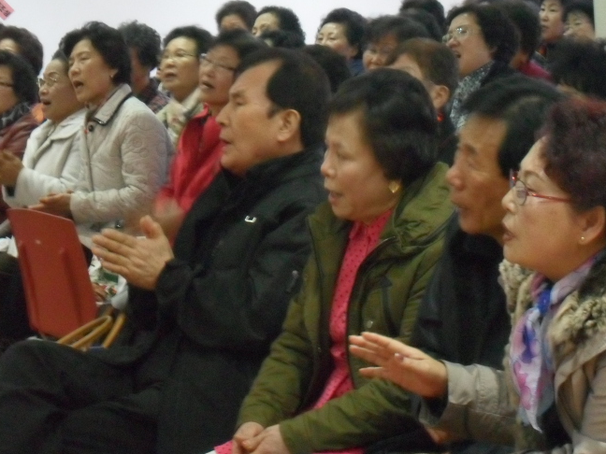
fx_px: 2906
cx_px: 459
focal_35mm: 166
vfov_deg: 8.9
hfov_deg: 11.9
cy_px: 250
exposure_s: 1/15
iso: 400
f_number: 5.2
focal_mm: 18.6
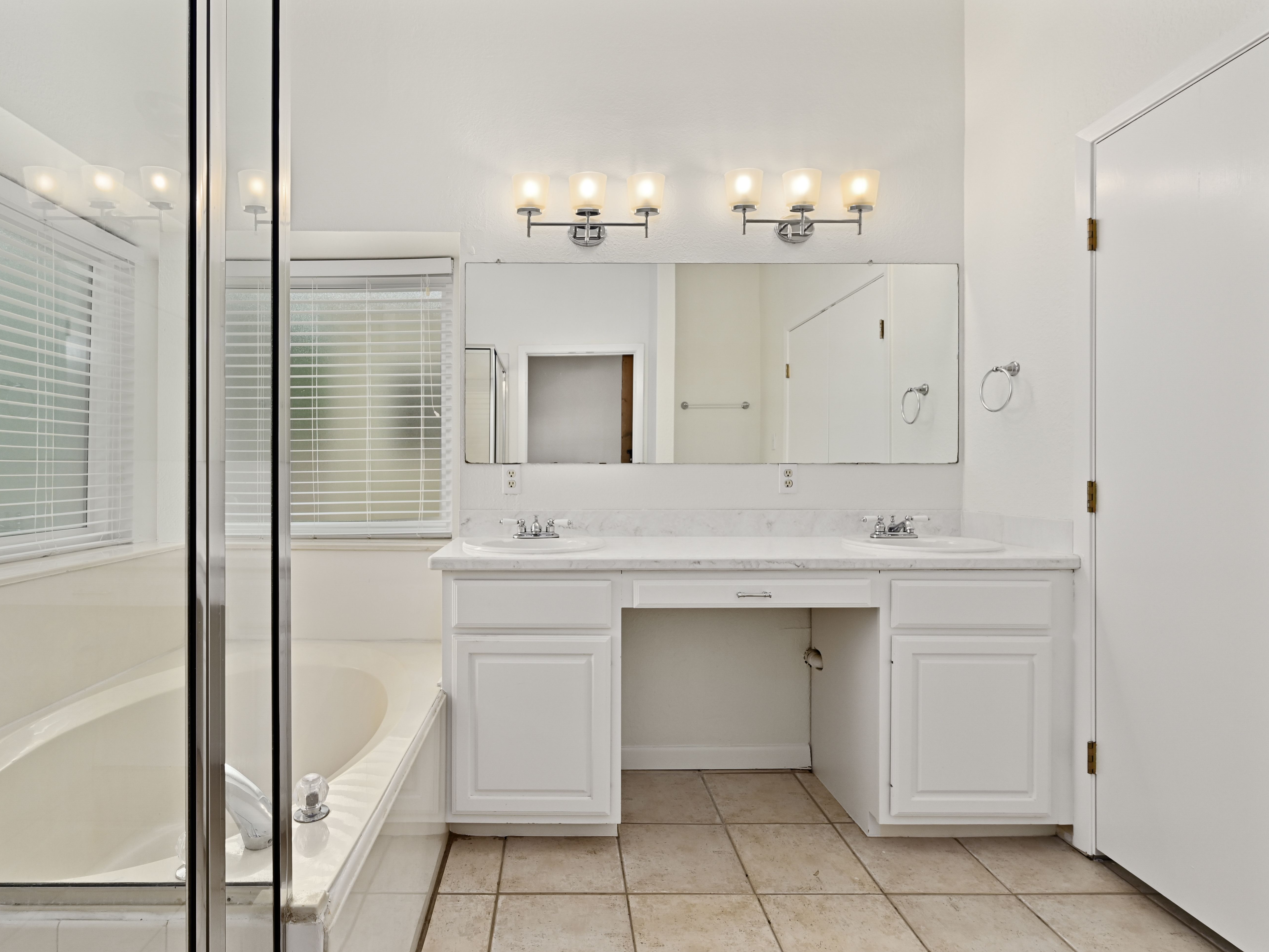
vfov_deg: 71.6
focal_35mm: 18
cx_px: 560
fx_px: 660
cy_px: 478
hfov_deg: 87.4
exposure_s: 1/15
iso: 800
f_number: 8
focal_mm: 16
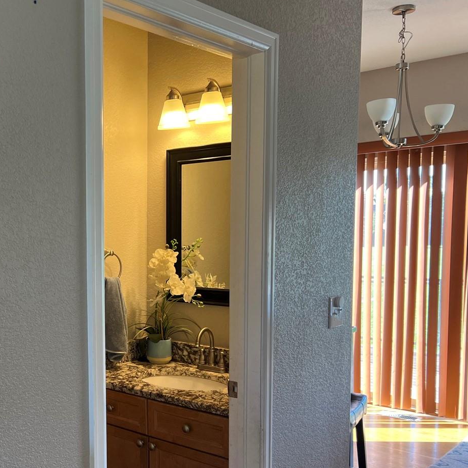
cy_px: 281
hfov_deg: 39.5
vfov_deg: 41.7
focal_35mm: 40
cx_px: 68
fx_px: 612
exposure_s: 1/123
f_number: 1.5
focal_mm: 5.7
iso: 64
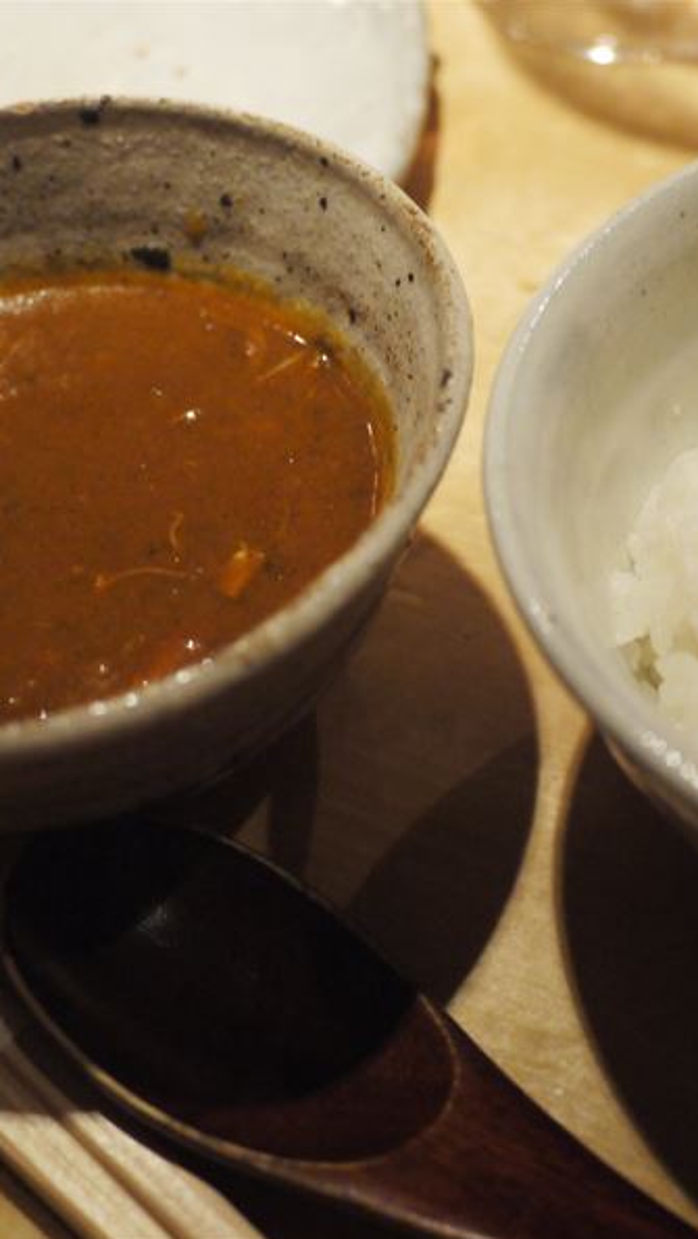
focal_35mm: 41
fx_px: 1348
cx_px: 517
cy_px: 623
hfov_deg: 28.6
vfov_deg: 49.4
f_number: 2.5
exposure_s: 1/40
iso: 400
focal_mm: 14
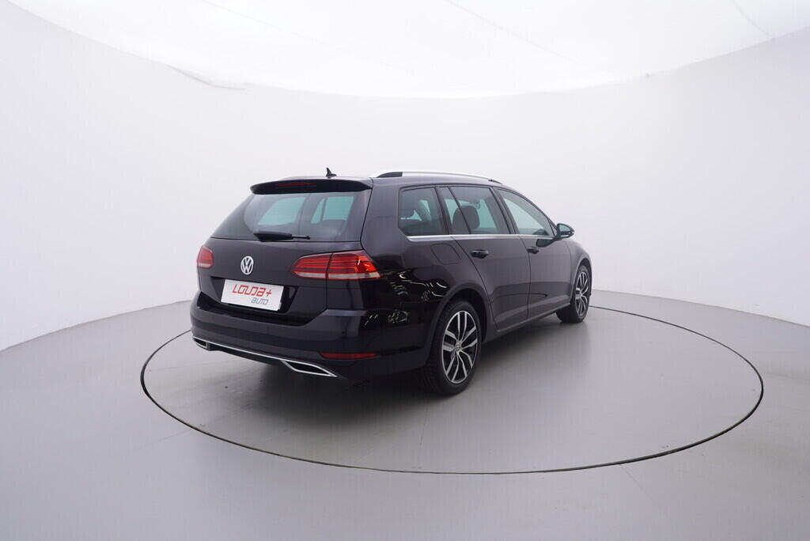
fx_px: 507
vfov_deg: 56.2
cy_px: 270
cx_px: 405
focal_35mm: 22
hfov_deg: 77.3
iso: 200
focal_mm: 15
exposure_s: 1/80
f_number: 5
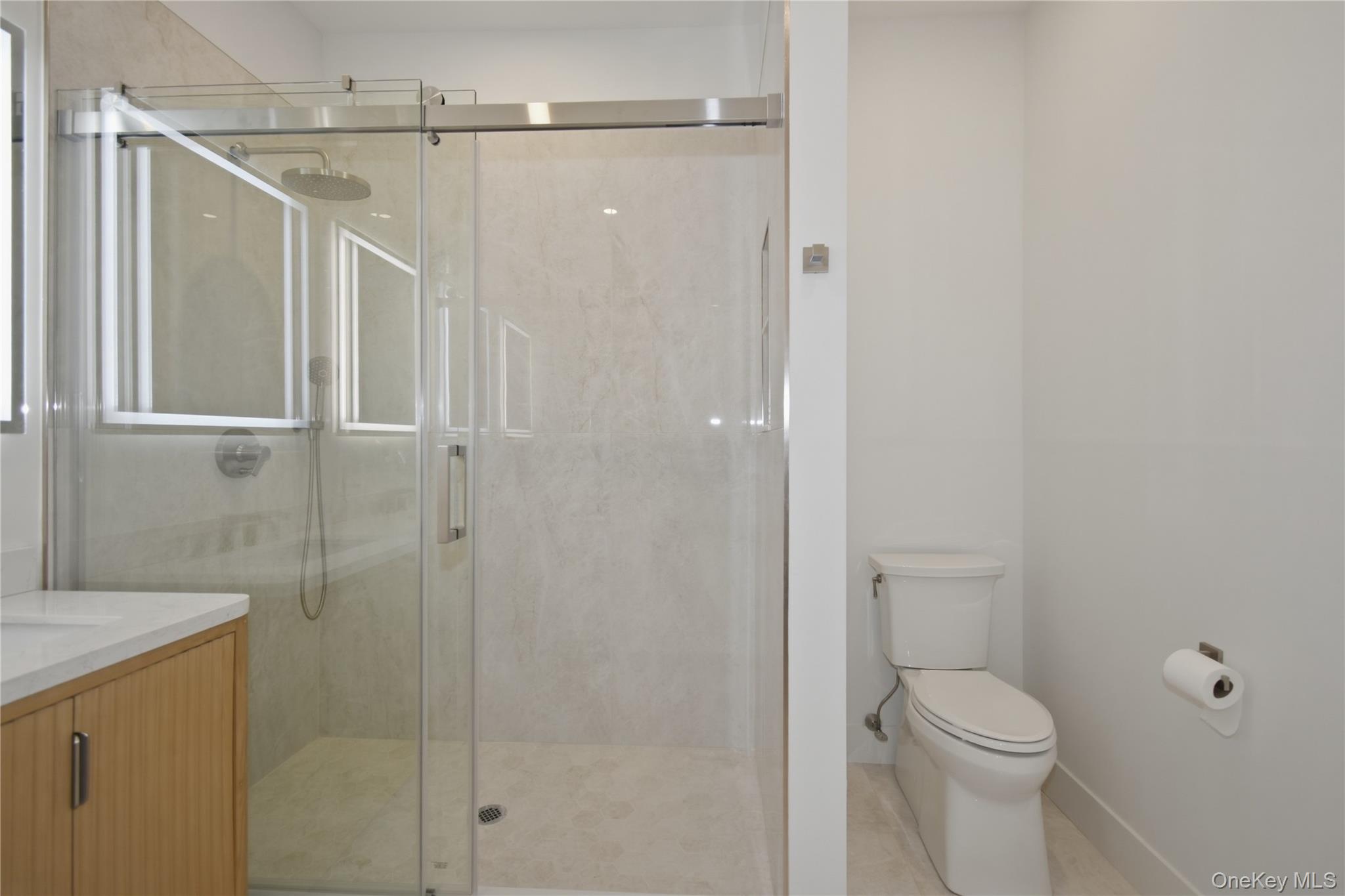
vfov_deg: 77.3
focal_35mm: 15
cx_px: 672
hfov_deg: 100.4
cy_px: 448
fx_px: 560
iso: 200
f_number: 4.5
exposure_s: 1/80
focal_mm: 10
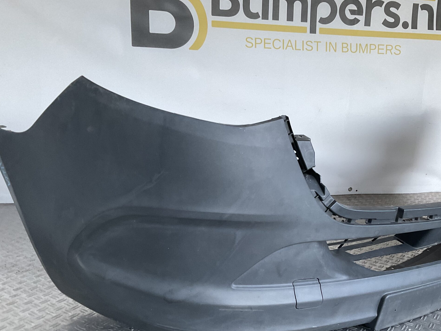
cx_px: 264
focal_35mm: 39
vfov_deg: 36.4
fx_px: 497
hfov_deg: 47.6
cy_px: 221
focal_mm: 3
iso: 80
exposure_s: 1/60
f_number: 1.8
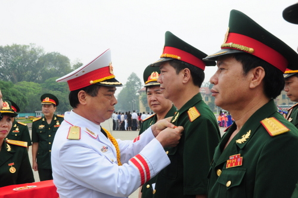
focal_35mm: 60
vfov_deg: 22.6
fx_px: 496
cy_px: 99
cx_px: 149
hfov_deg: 33.4
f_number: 14
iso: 500
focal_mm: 40
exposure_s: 1/125
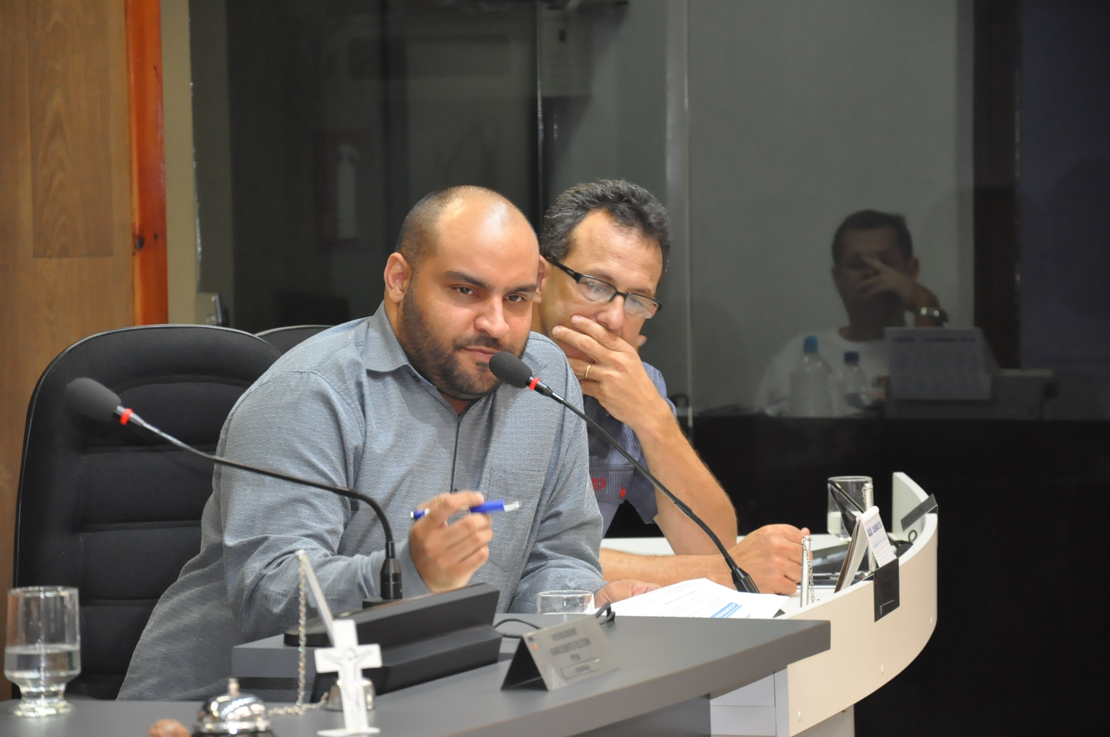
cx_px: 555
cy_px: 368
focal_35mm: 158
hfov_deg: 13.1
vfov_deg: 8.7
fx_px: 4850
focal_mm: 105
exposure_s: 1/60
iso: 2000
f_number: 5.6
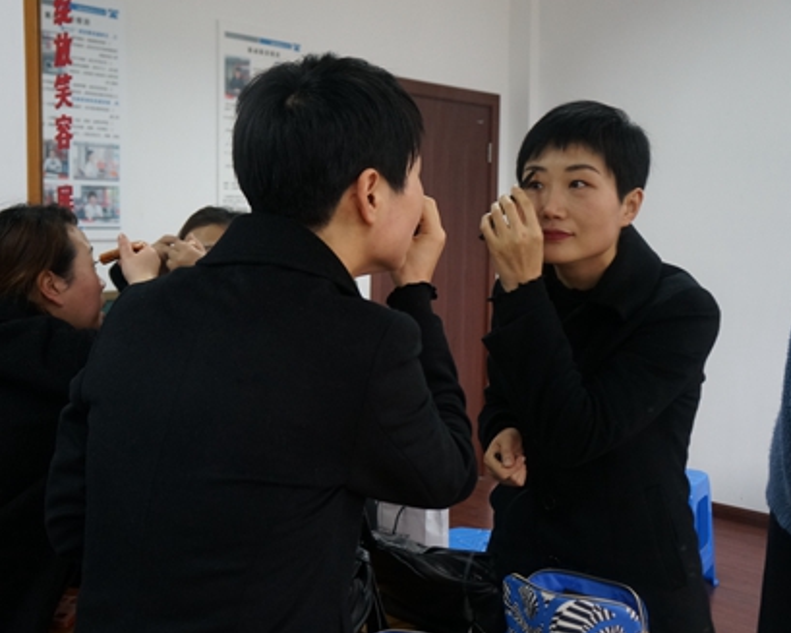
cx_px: 333
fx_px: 926
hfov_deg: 46.1
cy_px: 319
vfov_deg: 37.7
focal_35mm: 40
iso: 800
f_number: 4
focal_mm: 23
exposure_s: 1/50
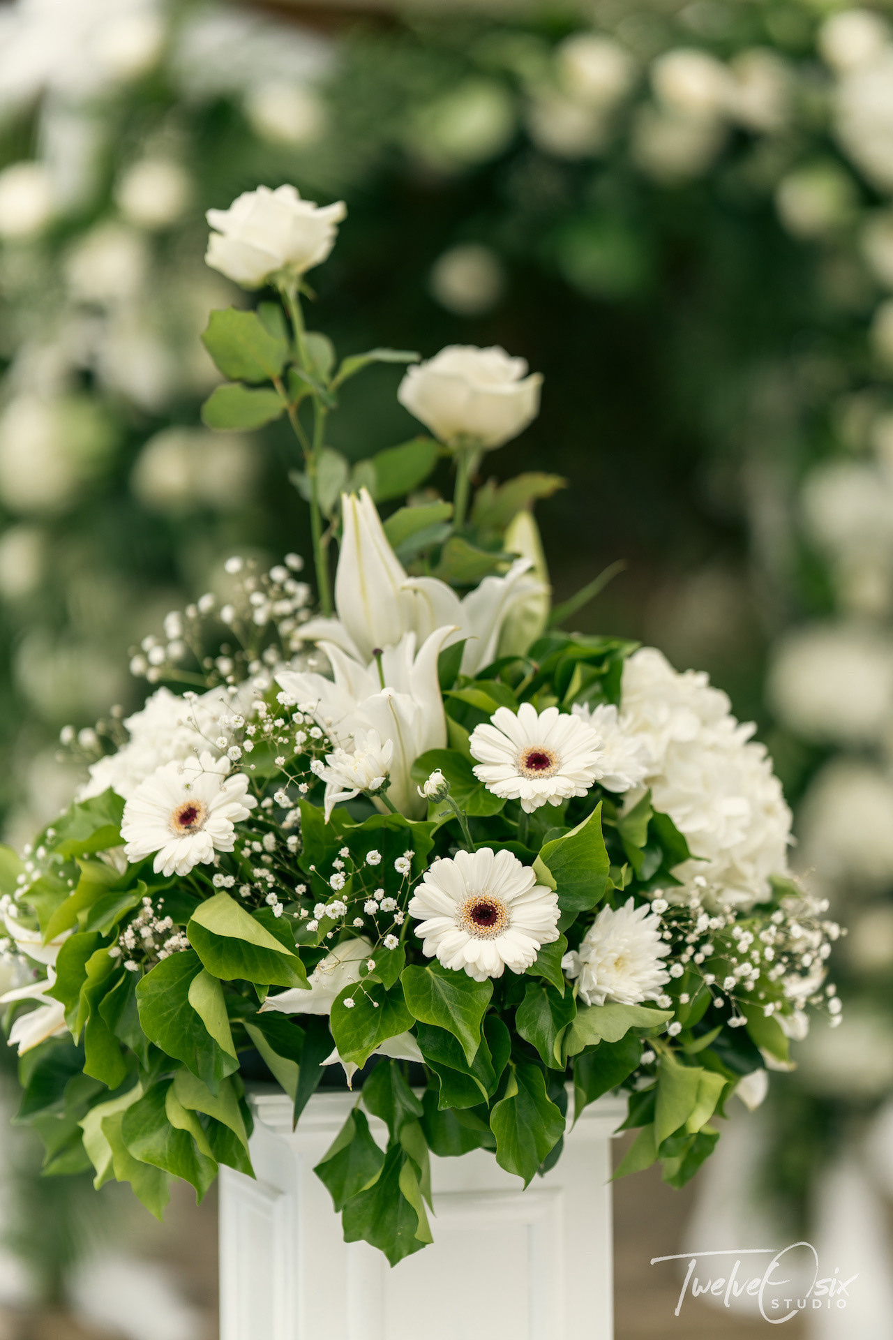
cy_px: 670
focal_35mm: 85
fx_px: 3162
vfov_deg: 23.9
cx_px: 446
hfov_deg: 16.1
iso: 100
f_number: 1.4
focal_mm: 85
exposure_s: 1/3200
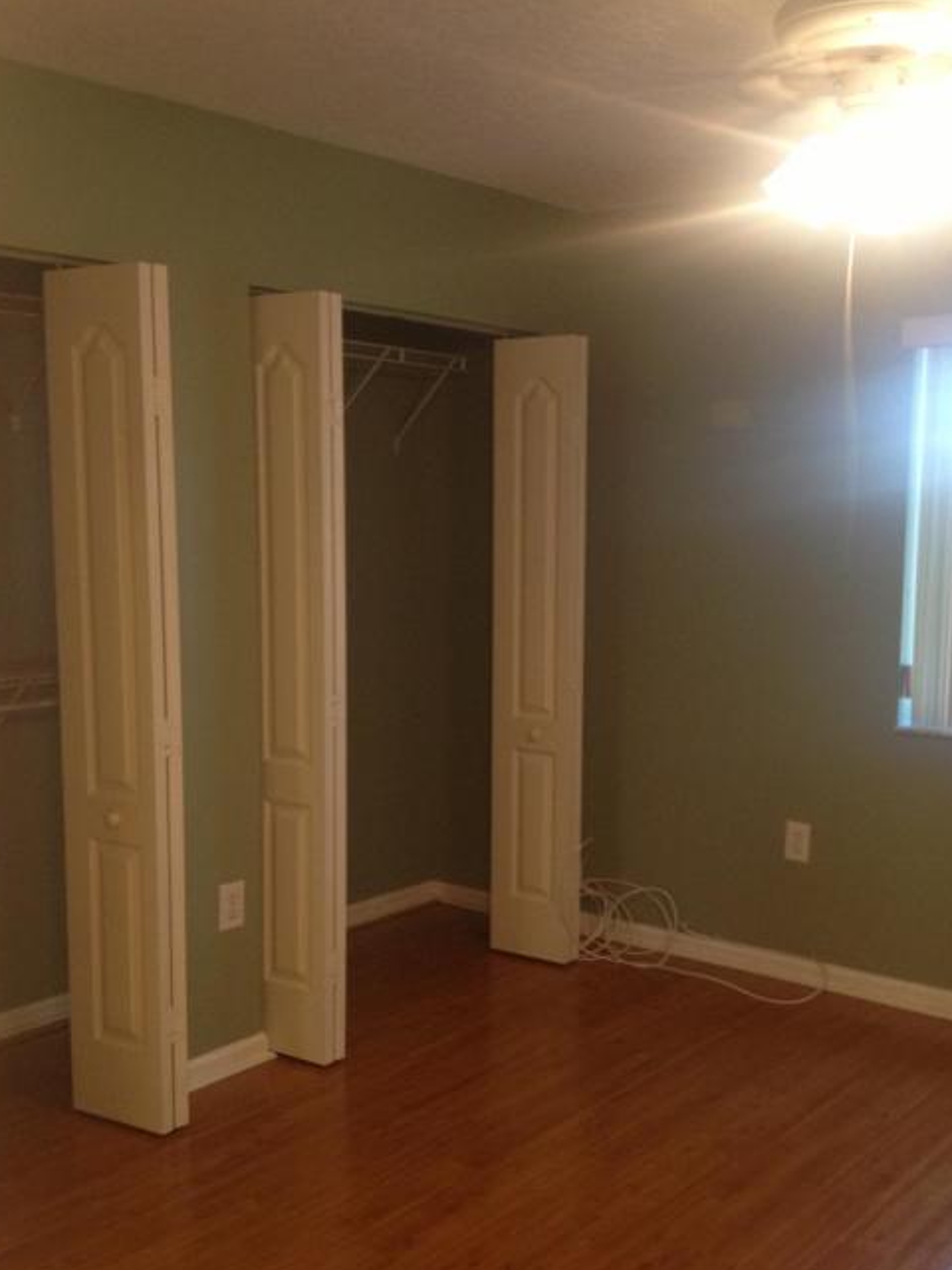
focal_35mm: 42
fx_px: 1540
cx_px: 547
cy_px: 679
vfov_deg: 44.8
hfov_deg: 34.3
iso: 160
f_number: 2.4
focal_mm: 4.28
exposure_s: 1/20
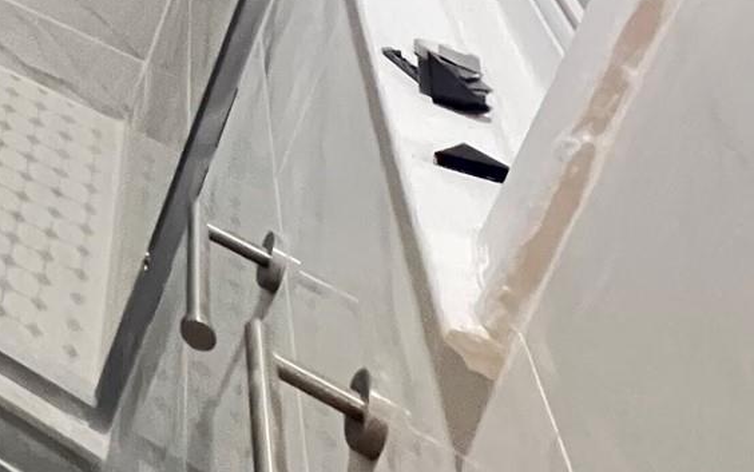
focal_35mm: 50
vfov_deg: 17.8
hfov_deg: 27.8
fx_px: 1028
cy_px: -480
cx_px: -369
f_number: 1.8
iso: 640
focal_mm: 1.57
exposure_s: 1/40
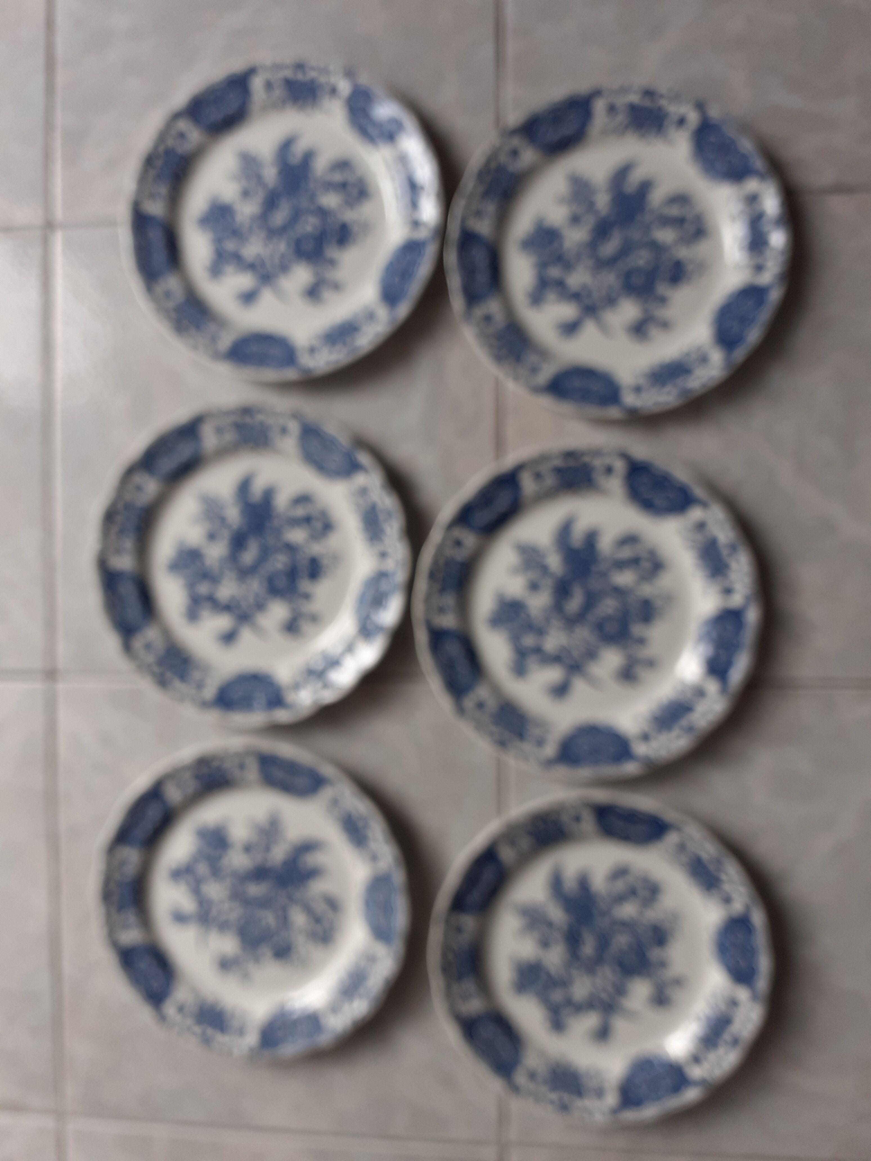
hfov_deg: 51.4
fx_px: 906
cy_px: 580
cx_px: 436
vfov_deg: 65.3
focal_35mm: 27
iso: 40
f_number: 1.9
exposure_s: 1/104
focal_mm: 3.6
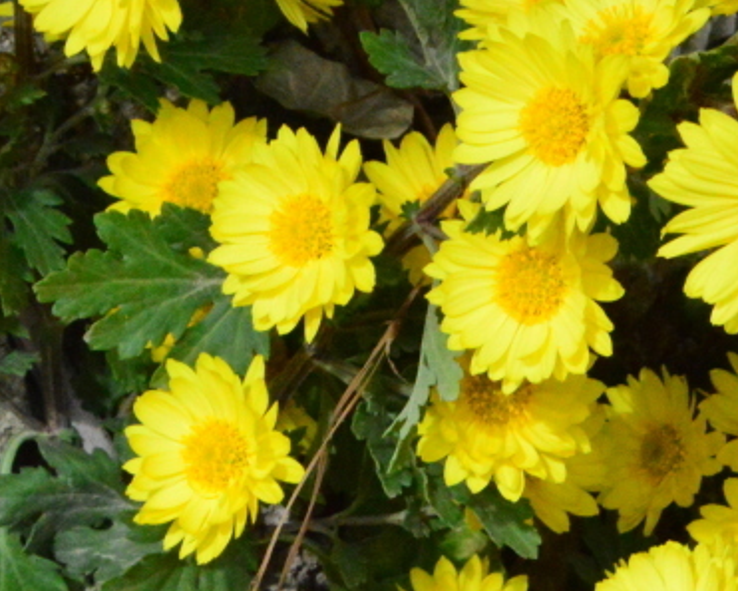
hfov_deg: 4.3
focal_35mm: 450
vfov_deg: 3.4
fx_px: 9831
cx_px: 541
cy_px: -13
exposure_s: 1/250
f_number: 22
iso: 6400
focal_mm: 116
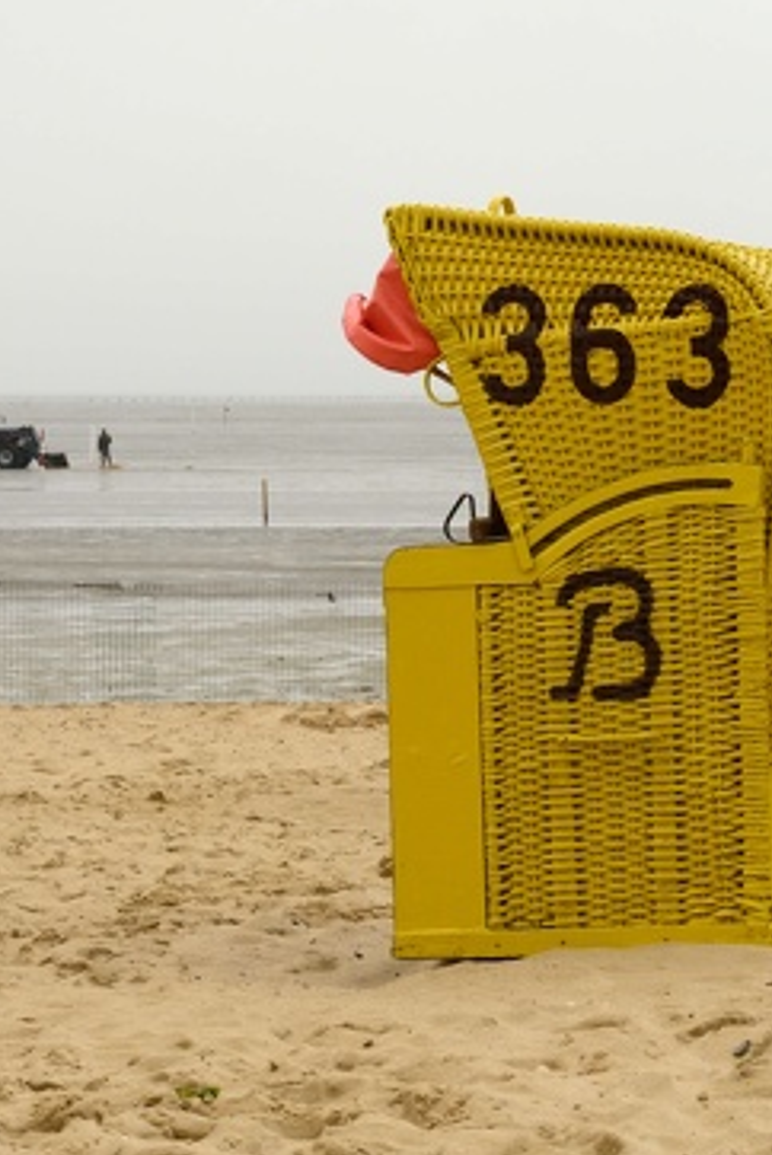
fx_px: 4912
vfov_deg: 13.4
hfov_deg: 9.0
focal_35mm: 153
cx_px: 689
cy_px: 396
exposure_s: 1/250
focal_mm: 70
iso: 400
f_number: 13
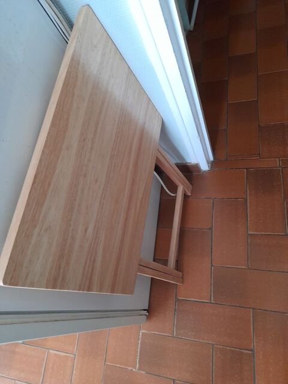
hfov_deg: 54.9
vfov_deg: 69.4
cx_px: 144
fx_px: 277
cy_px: 192
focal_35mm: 25
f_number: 2
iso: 400
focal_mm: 4.6
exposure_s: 1/33
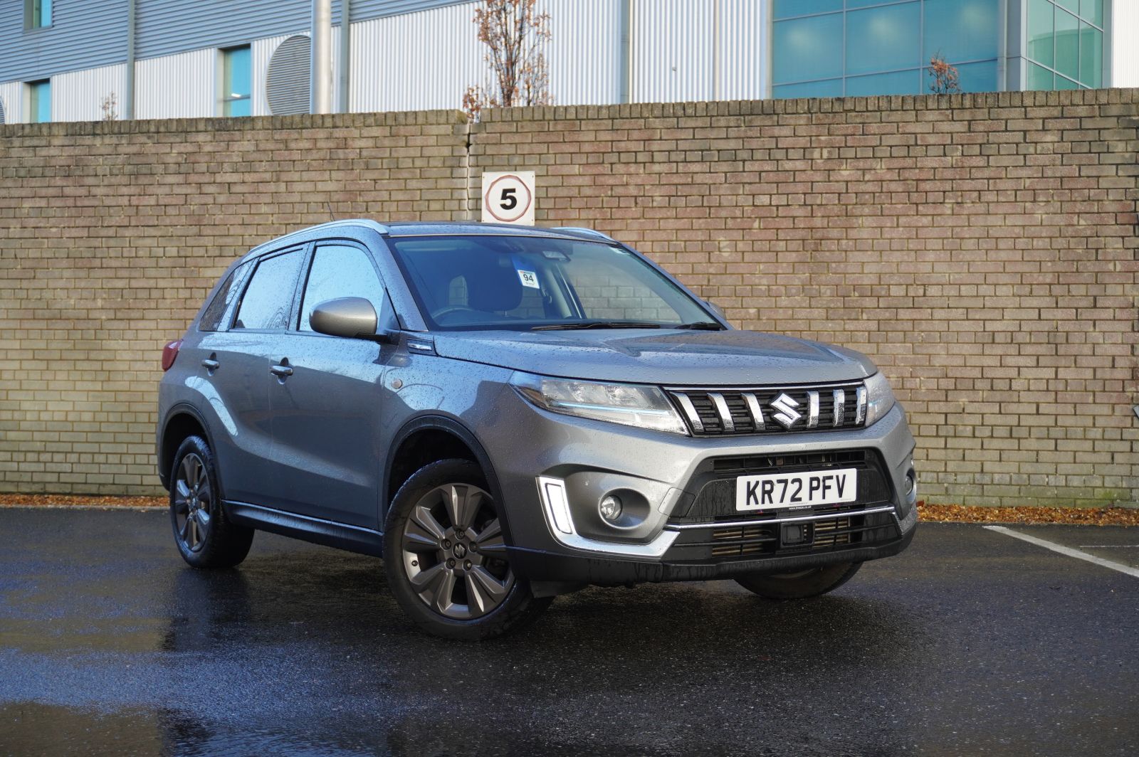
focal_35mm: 51
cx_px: 570
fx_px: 1612
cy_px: 378
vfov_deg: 26.4
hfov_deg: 38.9
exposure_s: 1/160
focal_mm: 34
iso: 320
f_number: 5
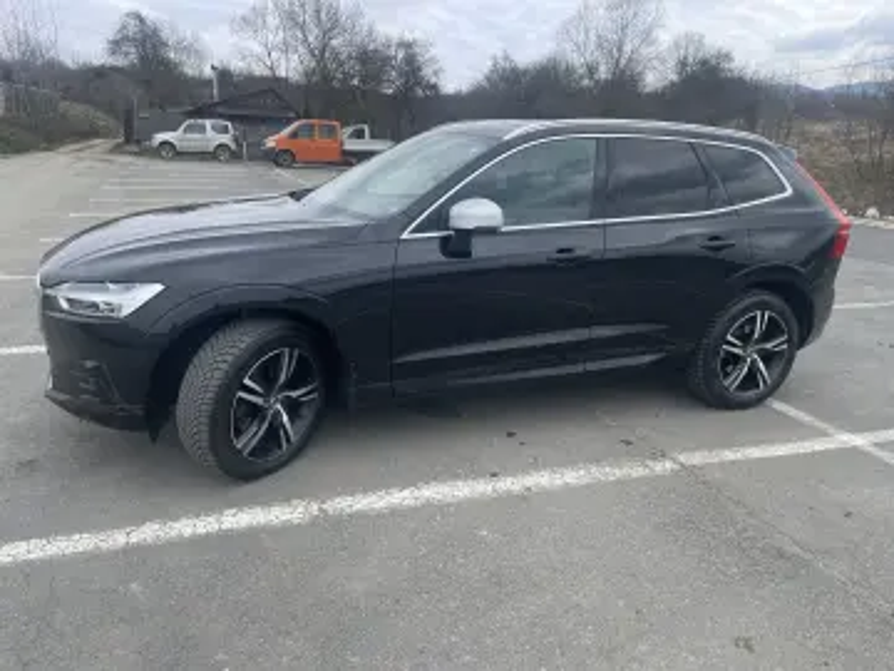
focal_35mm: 26
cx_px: 447
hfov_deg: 67.3
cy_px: 336
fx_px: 671
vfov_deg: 53.1
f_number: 1.6
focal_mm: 4.2
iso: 32
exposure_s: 1/662
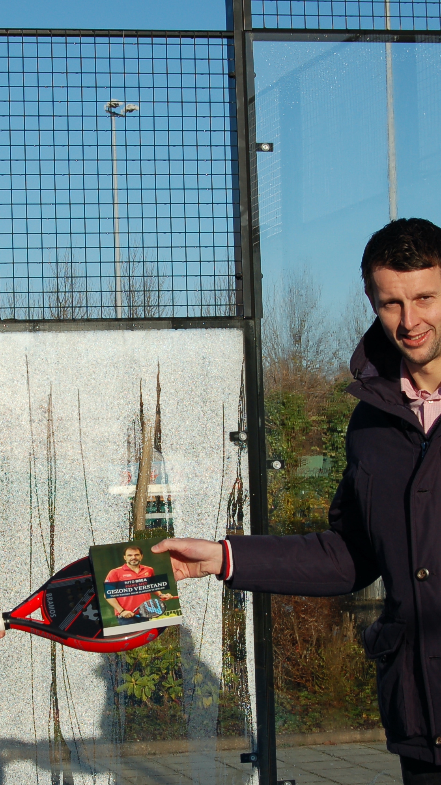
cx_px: 76
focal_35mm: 95
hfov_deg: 12.7
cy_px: 391
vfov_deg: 22.5
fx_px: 1975
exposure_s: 1/400
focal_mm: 40
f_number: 10
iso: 200
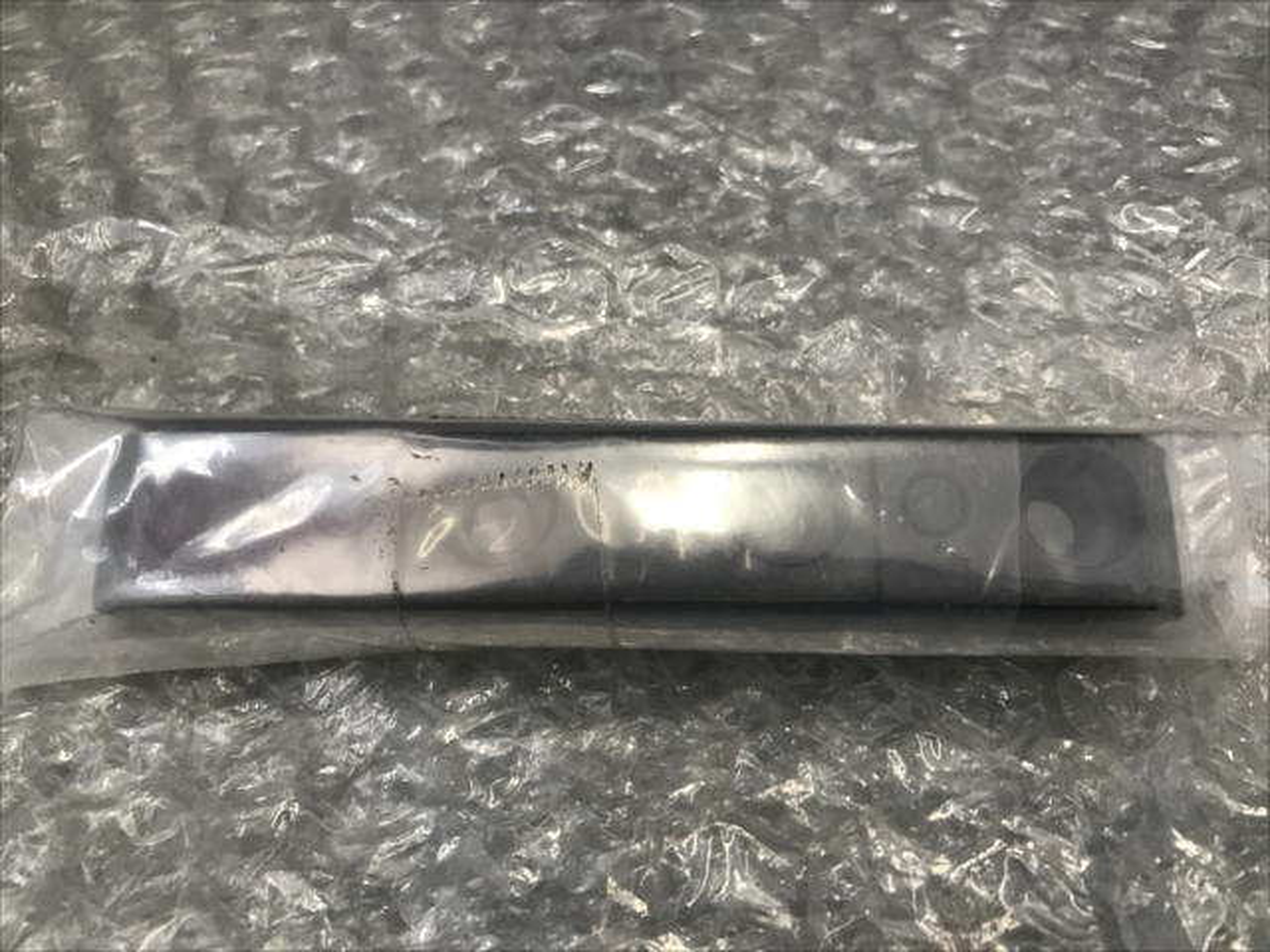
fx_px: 1027
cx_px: 635
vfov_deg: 49.7
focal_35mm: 28
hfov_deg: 63.4
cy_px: 476
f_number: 1.8
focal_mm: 3.99
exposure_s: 1/40
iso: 25
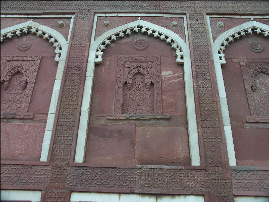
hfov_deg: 58.3
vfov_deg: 45.5
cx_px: 134
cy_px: 101
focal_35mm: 31
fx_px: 241
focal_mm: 8.11
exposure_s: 1/80
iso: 100
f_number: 3.2
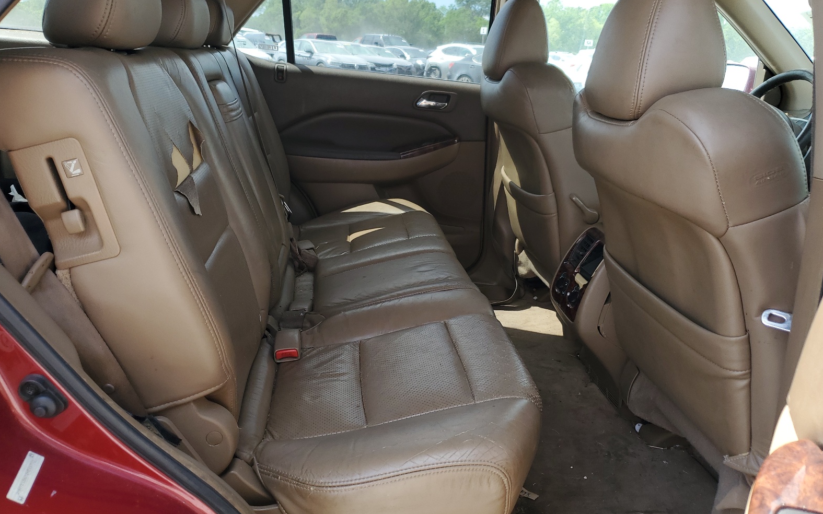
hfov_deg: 66.5
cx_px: 411
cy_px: 244
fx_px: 628
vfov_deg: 44.5
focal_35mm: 28
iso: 50
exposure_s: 1/417
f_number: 1.5
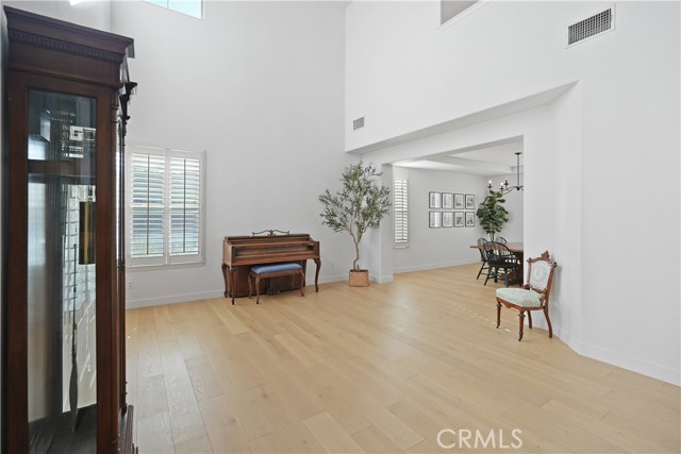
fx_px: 303
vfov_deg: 73.8
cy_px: 227
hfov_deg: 96.7
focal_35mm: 16
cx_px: 340
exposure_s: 1/15
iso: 200
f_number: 4
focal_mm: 16
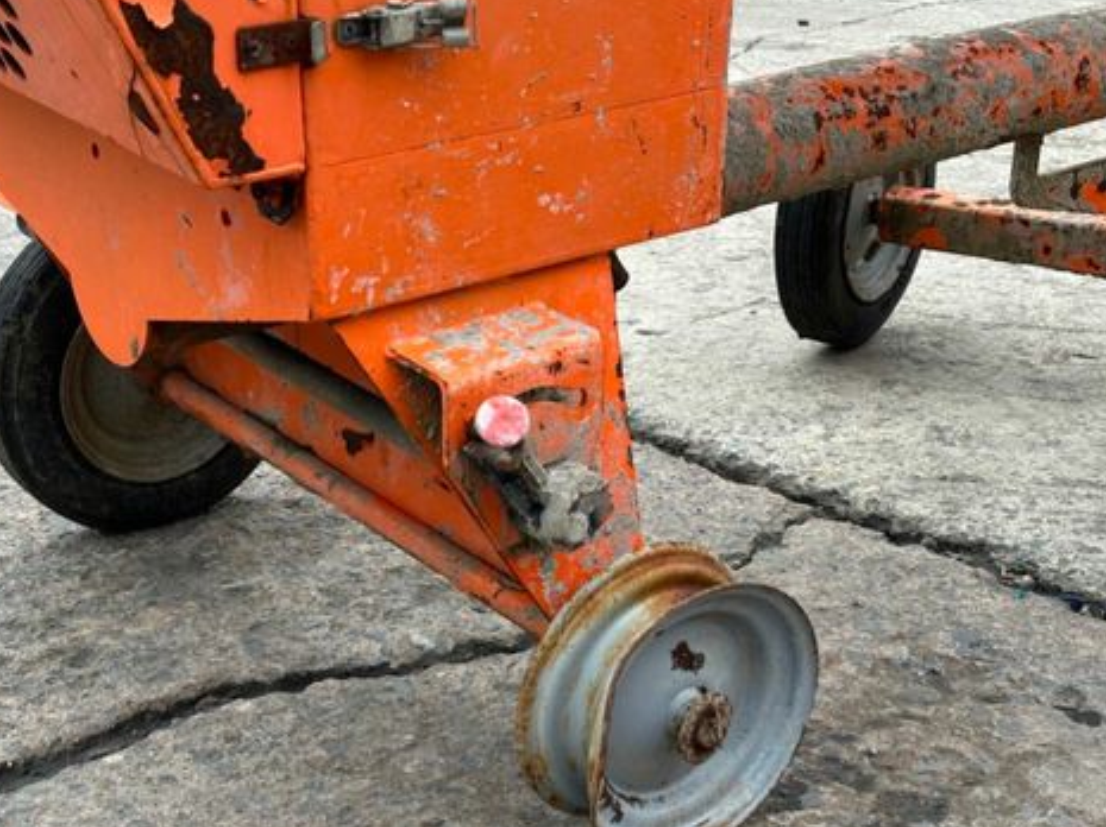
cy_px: 518
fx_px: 1979
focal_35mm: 62
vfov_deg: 23.6
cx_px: 490
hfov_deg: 31.2
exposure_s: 1/1107
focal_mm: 6.86
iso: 64
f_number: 1.78
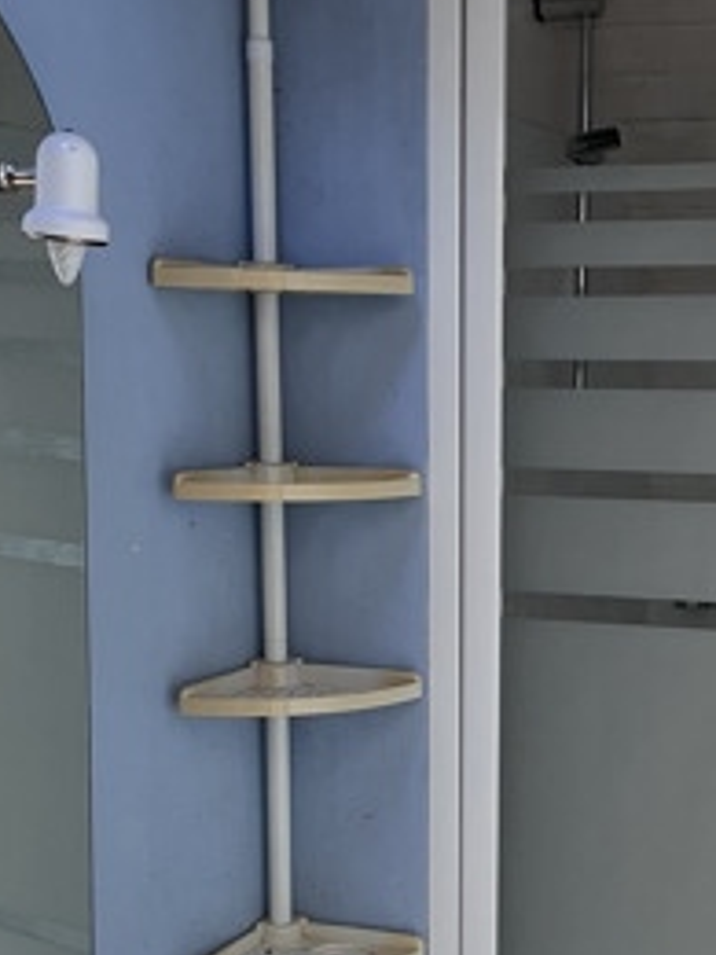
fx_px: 1655
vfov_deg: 31.7
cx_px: 558
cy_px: 691
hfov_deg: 24.1
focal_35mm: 60
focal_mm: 5.1
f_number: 1.6
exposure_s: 1/84
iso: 125
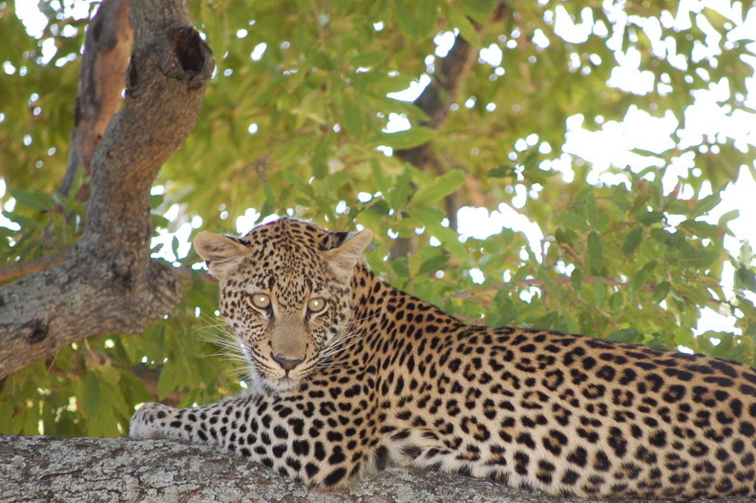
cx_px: 454
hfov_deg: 4.7
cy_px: 368
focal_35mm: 443
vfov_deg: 3.1
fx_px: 9297
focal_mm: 200
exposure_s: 1/60
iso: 800
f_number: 5.6
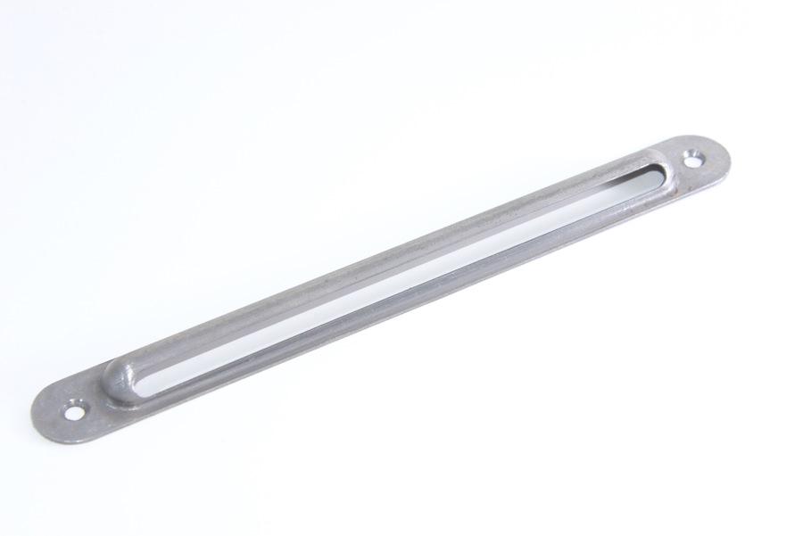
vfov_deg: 13.1
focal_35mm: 105
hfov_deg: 19.4
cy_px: 268
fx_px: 2343
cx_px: 402
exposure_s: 1/250
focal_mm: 105
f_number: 11
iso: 1600
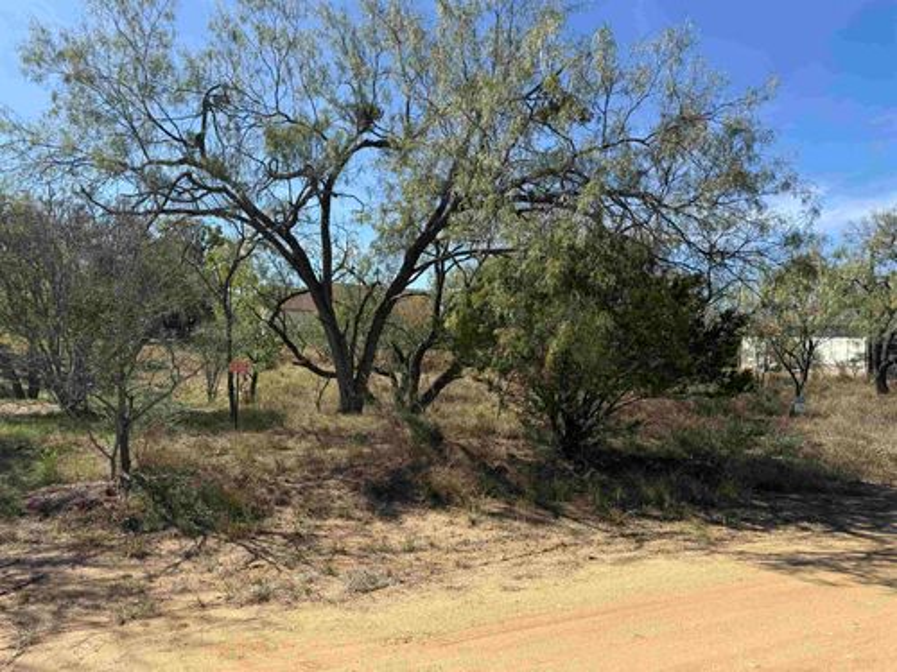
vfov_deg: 56.8
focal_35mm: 24
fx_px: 622
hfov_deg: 71.6
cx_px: 448
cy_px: 336
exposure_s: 1/3279
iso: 80
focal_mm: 6.76
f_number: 1.78
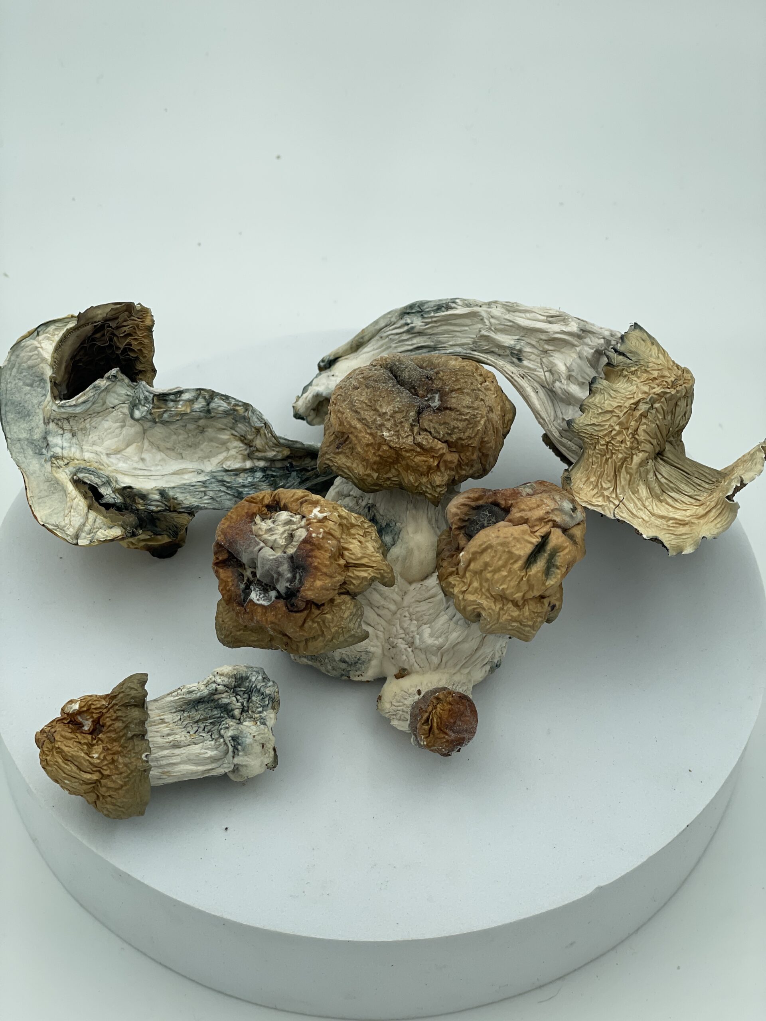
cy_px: 510
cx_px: 383
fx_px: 1534
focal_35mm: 52
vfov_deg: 36.8
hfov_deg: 28.0
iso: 25
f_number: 2
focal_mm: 6
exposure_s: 1/607
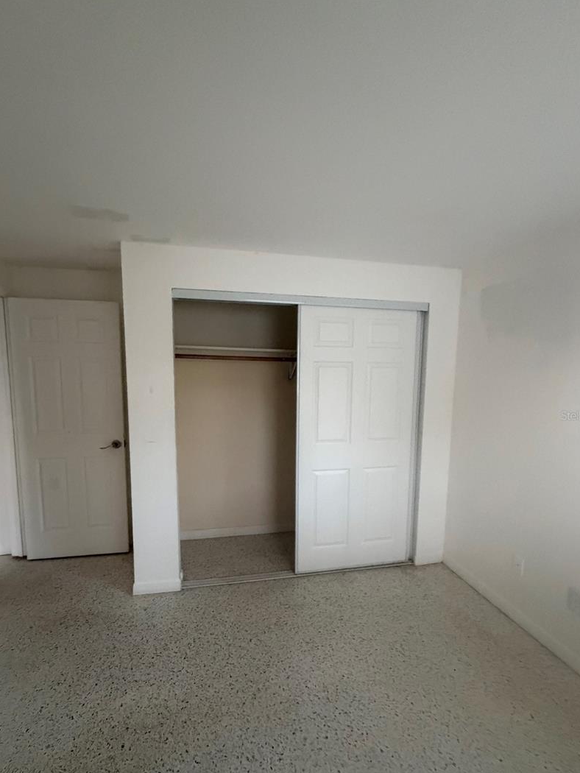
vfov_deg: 94.3
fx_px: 357
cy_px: 415
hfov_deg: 78.1
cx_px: 282
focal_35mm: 16
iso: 800
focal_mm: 2.22
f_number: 2.2
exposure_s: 1/60
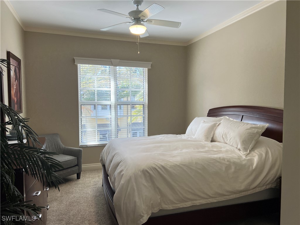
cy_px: 112
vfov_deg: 53.1
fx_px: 225
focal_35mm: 26
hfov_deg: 67.3
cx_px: 150
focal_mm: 5.7
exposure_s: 1/120
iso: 64
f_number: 1.5
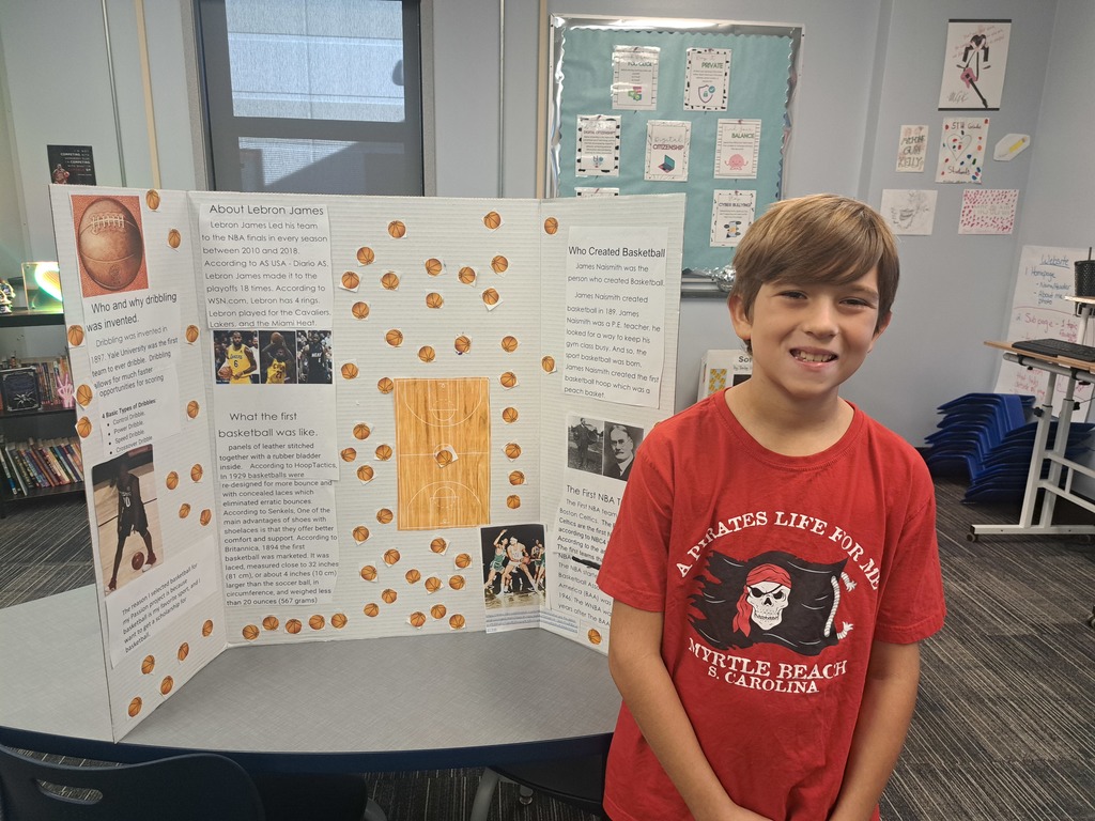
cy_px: 410
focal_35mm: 24
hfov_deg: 71.6
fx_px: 759
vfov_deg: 56.8
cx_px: 548
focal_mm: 5.23
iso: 200
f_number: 1.8
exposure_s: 1/60
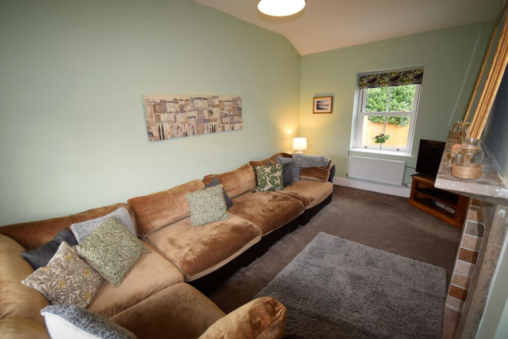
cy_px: 170
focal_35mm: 15
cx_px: 254
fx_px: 212
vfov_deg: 77.3
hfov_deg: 100.4
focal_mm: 10
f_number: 4.5
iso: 800
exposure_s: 1/80
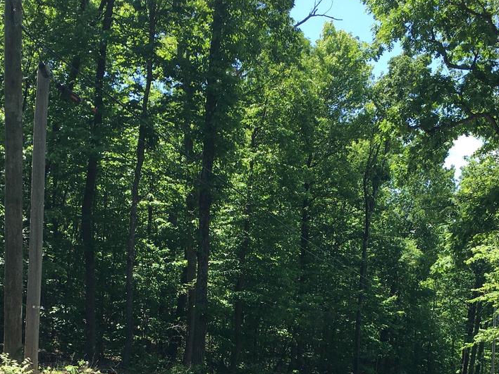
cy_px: 350
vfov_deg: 24.0
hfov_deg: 32.7
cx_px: 259
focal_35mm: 59
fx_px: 851
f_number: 2.2
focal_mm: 4.15
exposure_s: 1/680
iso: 25
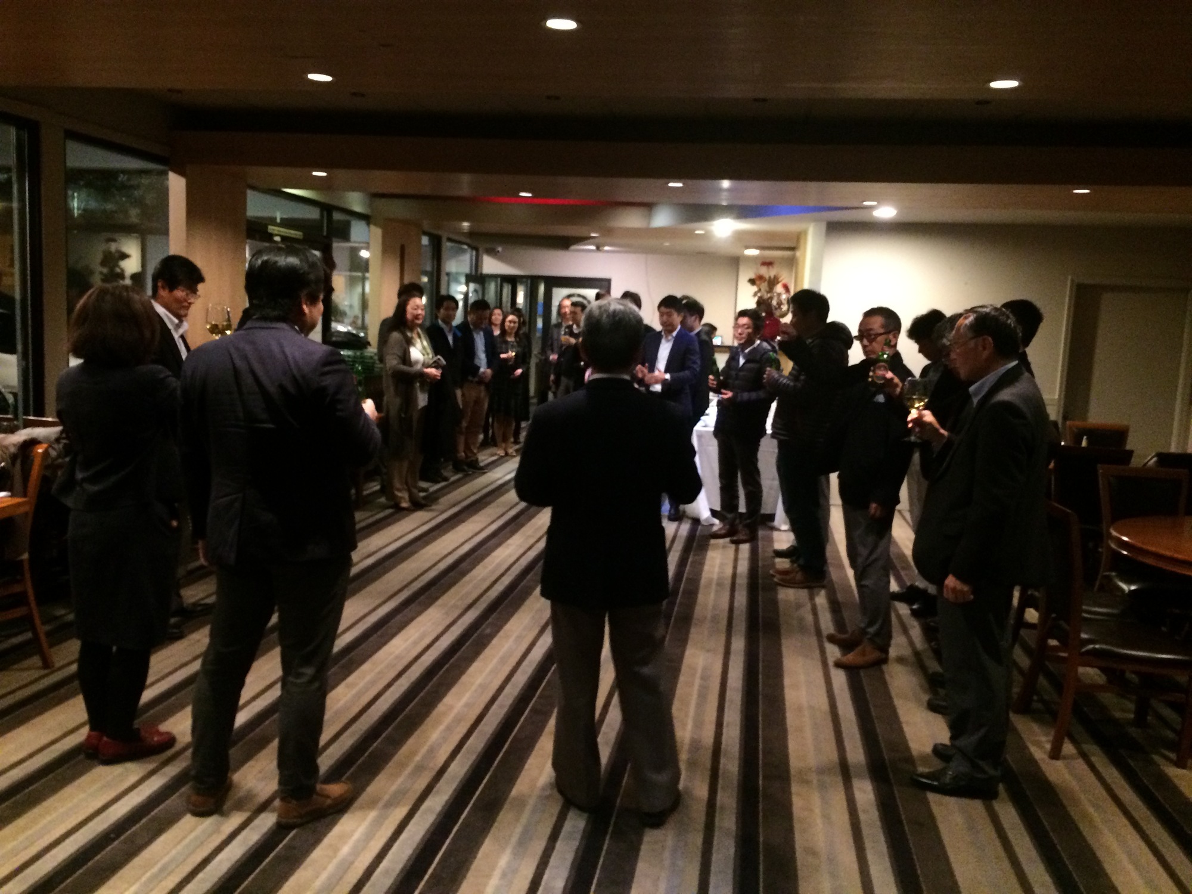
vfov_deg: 48.2
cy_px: 447
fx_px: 999
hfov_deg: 61.7
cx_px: 596
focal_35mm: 29
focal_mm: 4.15
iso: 320
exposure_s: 1/20
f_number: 2.2
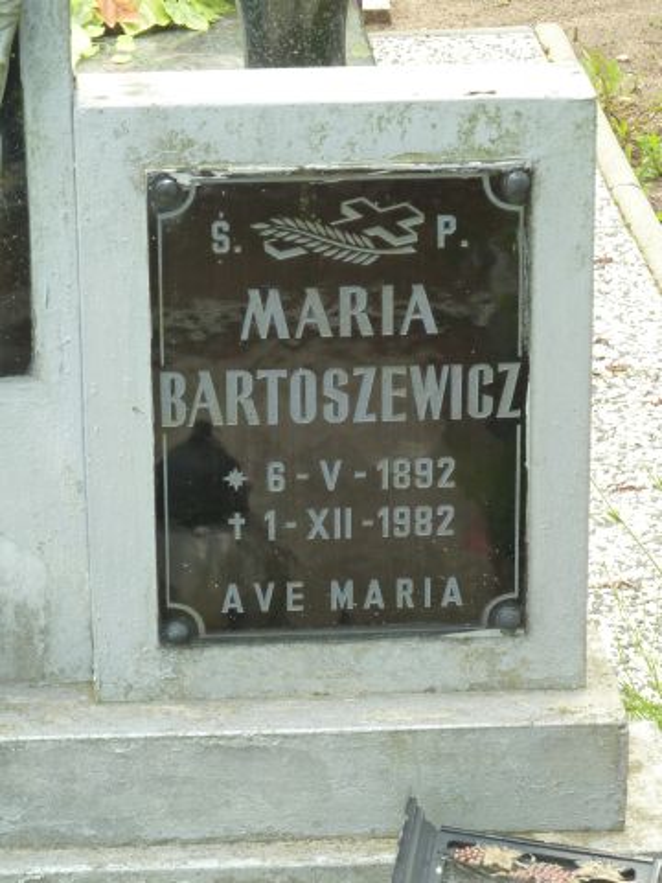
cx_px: 331
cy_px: 442
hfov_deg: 10.8
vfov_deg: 14.4
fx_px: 3493
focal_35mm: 137
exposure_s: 1/40
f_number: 4.5
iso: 125
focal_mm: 22.5
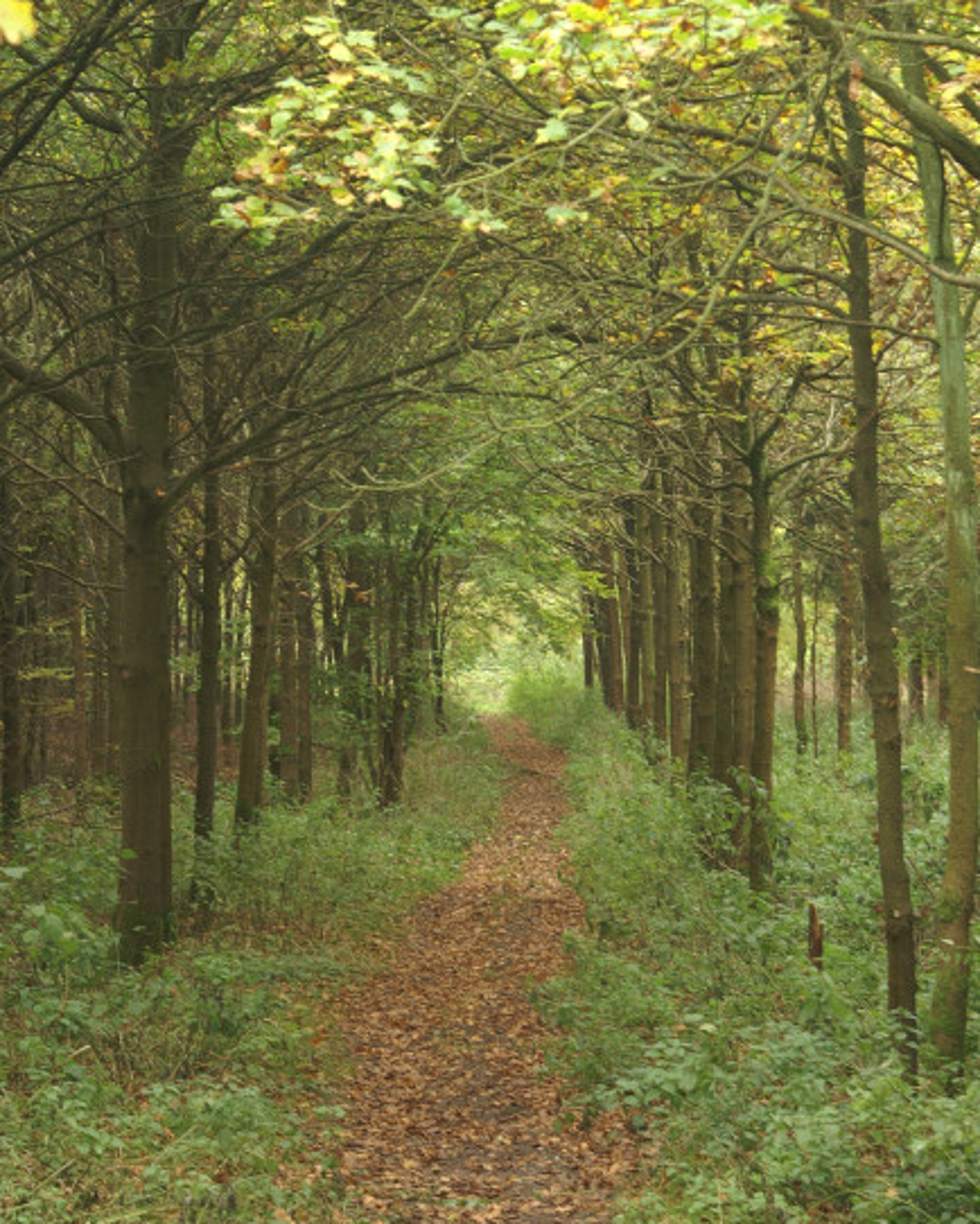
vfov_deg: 16.4
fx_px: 4239
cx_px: 515
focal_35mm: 117
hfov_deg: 13.2
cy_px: 666
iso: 100
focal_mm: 60
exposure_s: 1/6
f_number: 5.6
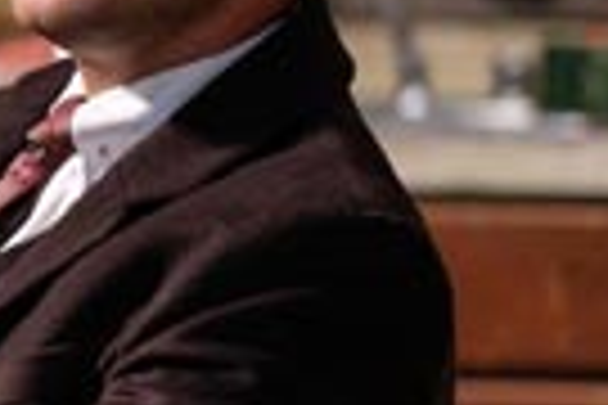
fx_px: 5235
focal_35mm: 310
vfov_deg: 4.4
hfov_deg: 6.5
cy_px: 245
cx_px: -378
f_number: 1.2
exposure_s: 1/60
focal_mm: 56
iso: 1250
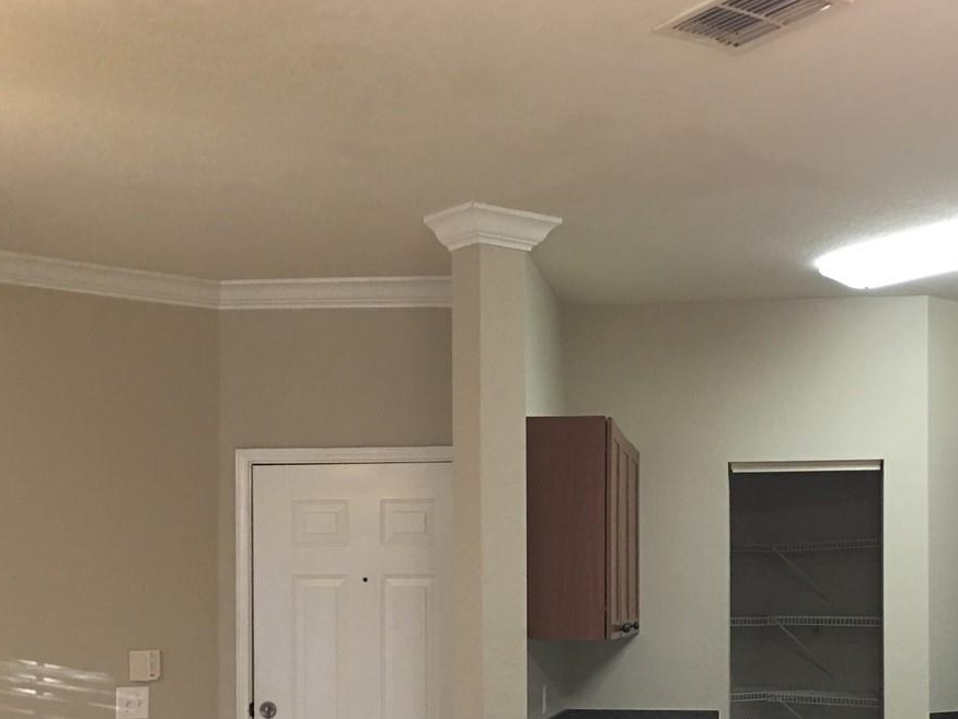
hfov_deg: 36.0
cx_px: 586
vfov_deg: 26.8
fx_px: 1467
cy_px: 619
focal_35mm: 53
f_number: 2.2
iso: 80
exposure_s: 1/15
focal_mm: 4.15
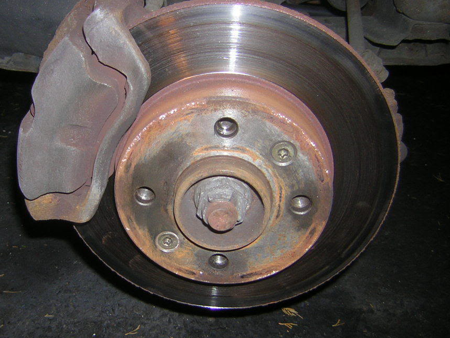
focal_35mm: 43
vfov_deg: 33.6
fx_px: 559
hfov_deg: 43.8
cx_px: 201
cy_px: 177
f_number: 2.6
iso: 50
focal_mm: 4.7
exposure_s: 1/60.1
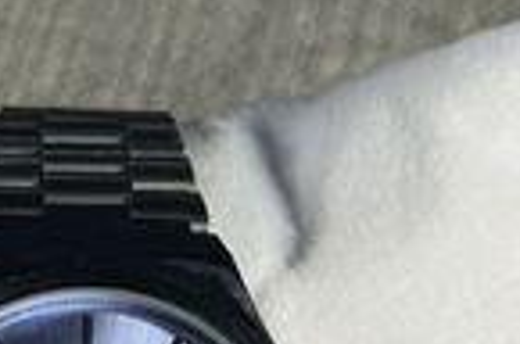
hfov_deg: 11.1
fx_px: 2652
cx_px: 61
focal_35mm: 184
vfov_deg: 7.2
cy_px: 593
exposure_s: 1/167
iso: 64
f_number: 1.78
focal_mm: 6.76
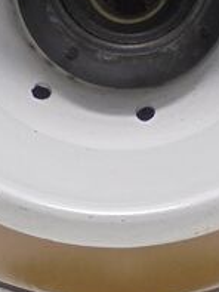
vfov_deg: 12.7
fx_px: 1306
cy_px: 193
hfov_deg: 9.6
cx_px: 159
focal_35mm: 155
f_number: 4
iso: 100
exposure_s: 1/60
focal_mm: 6.1
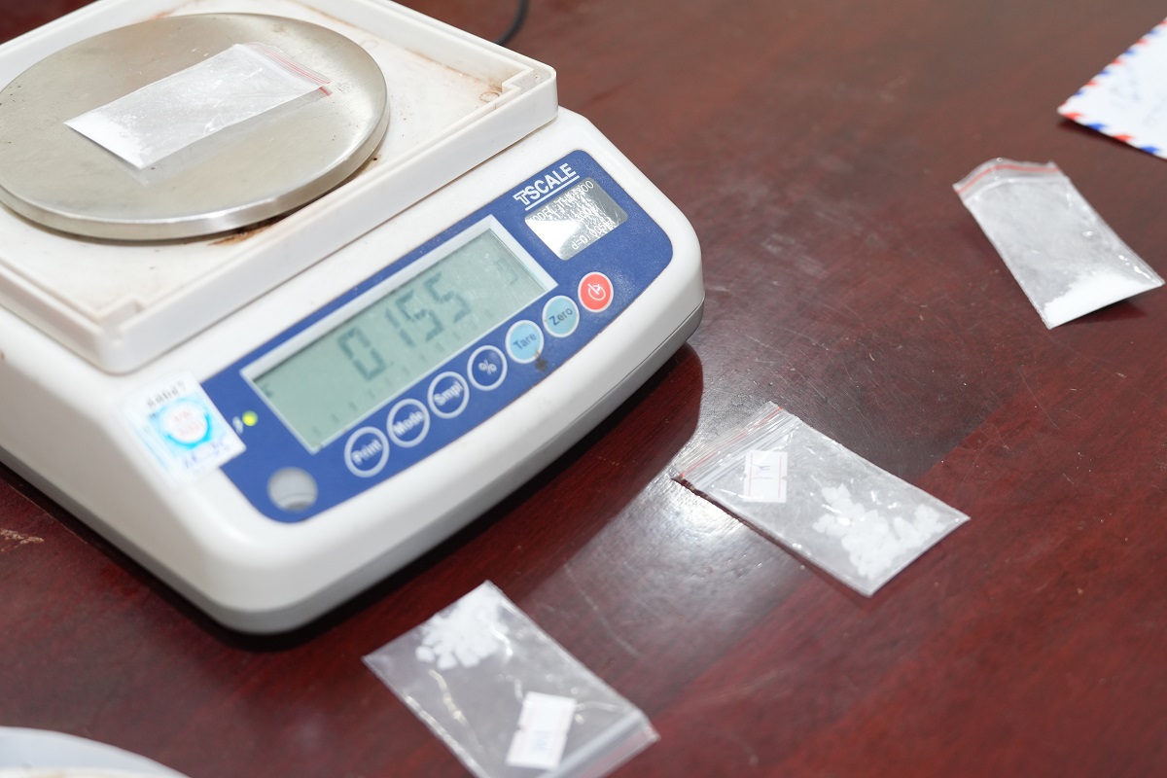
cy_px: 389
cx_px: 584
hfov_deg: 38.2
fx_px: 1686
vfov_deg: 26.0
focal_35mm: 52
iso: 640
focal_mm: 35
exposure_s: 1/100
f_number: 2.8
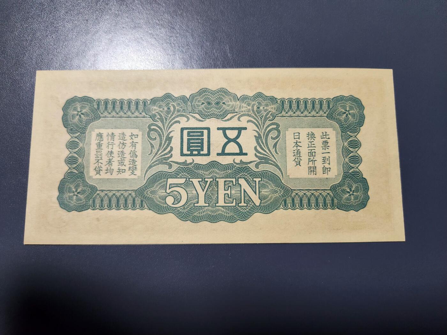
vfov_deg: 58.9
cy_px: 168
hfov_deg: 73.9
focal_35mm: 23
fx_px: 297
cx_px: 224
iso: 500
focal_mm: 5.4
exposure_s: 1/101
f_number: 1.8
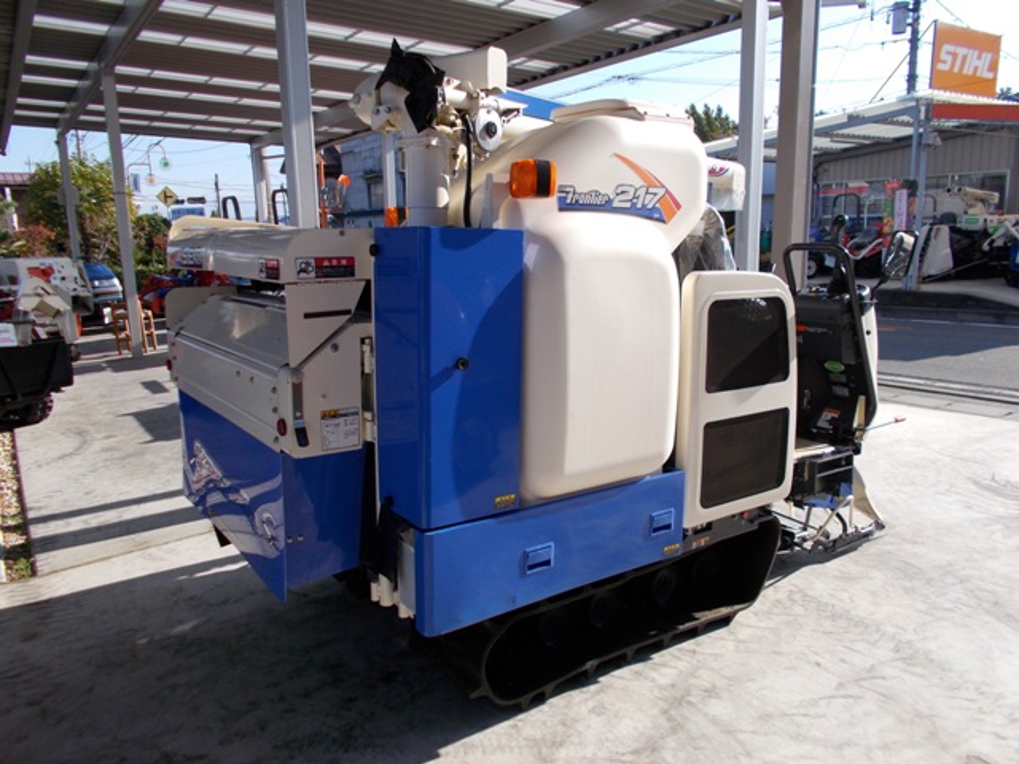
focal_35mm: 26
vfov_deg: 53.1
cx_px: 510
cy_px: 382
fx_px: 765
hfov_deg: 67.3
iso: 80
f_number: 3.2
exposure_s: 1/640
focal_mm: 4.6
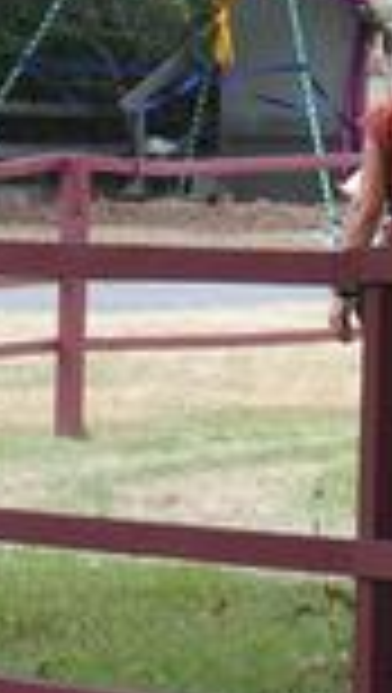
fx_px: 6557
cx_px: 838
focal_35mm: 356
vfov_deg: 6.0
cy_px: -27
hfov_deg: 3.4
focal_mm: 24
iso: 100
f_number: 3.5
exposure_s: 1/250
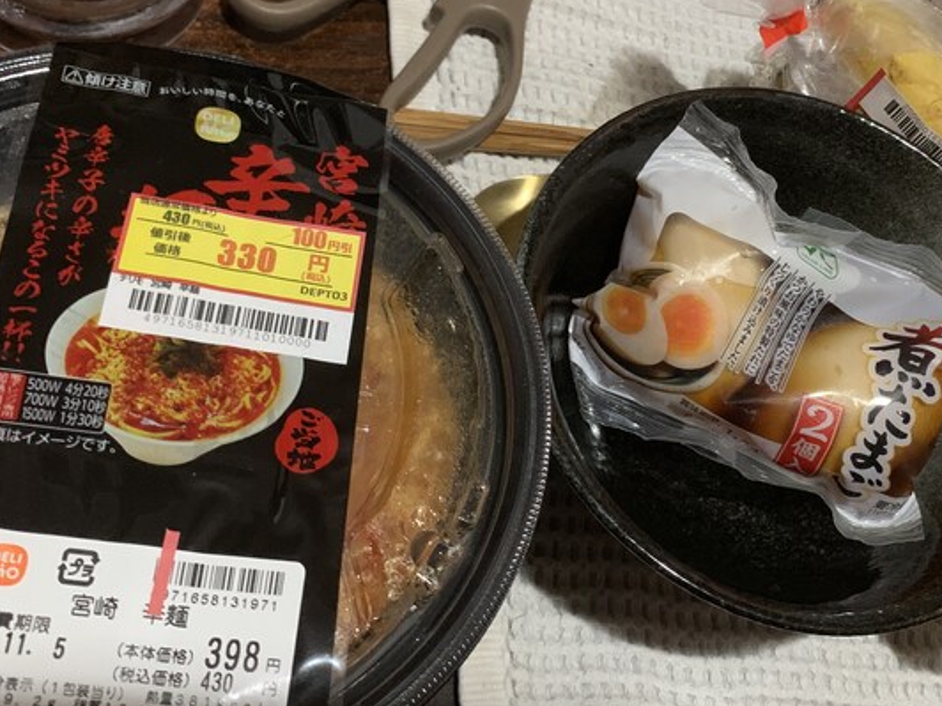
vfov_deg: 32.8
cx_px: 554
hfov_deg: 42.8
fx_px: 1197
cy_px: 277
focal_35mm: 44
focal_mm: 4.25
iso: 500
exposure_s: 1/30
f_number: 1.8
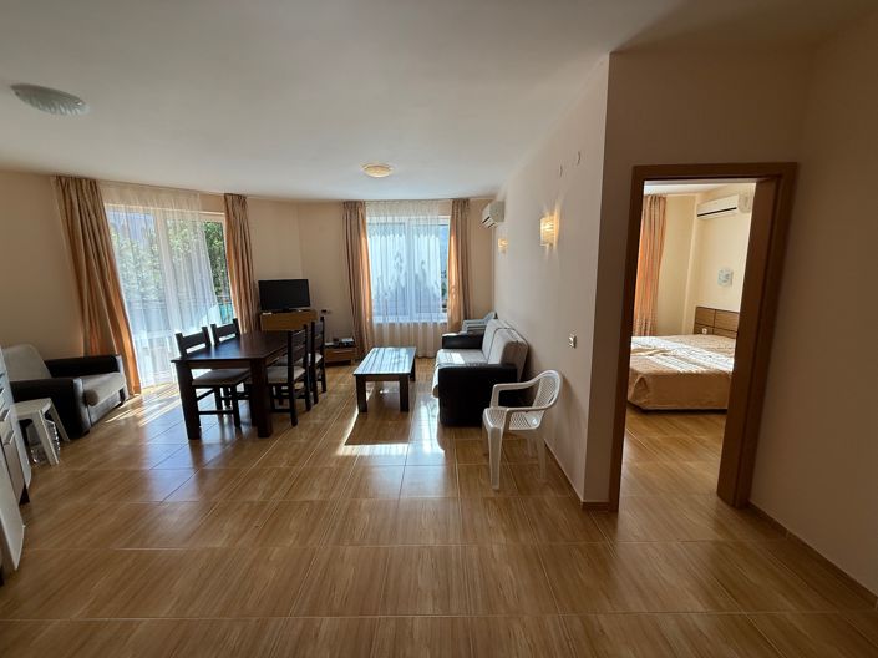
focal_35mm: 14
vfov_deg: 85.6
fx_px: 355
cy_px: 329
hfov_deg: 102.1
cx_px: 439
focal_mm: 2.22
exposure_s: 1/220
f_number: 2.2
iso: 64
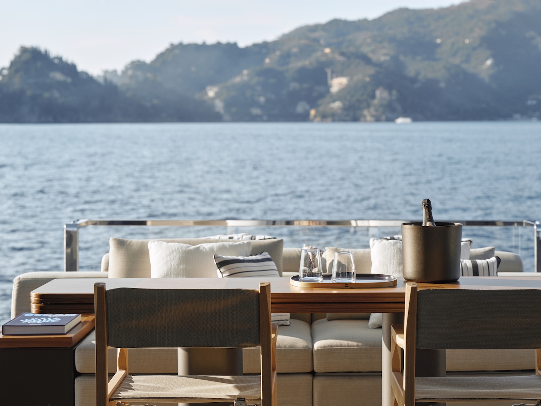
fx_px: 1188
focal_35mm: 76
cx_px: 295
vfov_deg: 19.4
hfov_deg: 25.6
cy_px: 203
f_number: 5
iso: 40
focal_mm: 70
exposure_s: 1/160
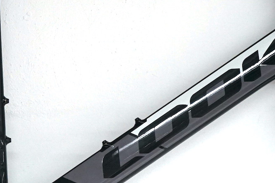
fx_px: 1015
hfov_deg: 15.3
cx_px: 60
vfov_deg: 10.3
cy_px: 54
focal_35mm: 133
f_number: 4.5
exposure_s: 1/160
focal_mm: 42
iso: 2000
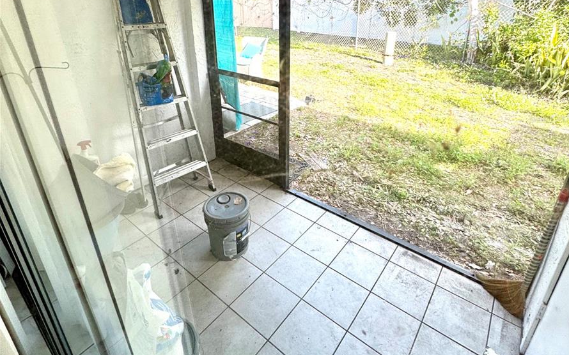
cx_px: 287
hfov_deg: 85.1
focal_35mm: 20
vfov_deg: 58.3
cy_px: 118
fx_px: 310
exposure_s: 1/131
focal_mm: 2.22
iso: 40
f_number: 2.2
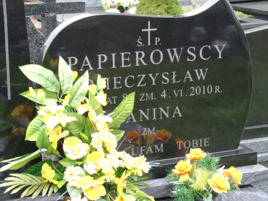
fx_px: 836
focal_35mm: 108
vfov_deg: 13.7
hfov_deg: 18.2
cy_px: 100
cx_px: 134
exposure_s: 1/60
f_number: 4.4
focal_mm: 19
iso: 200
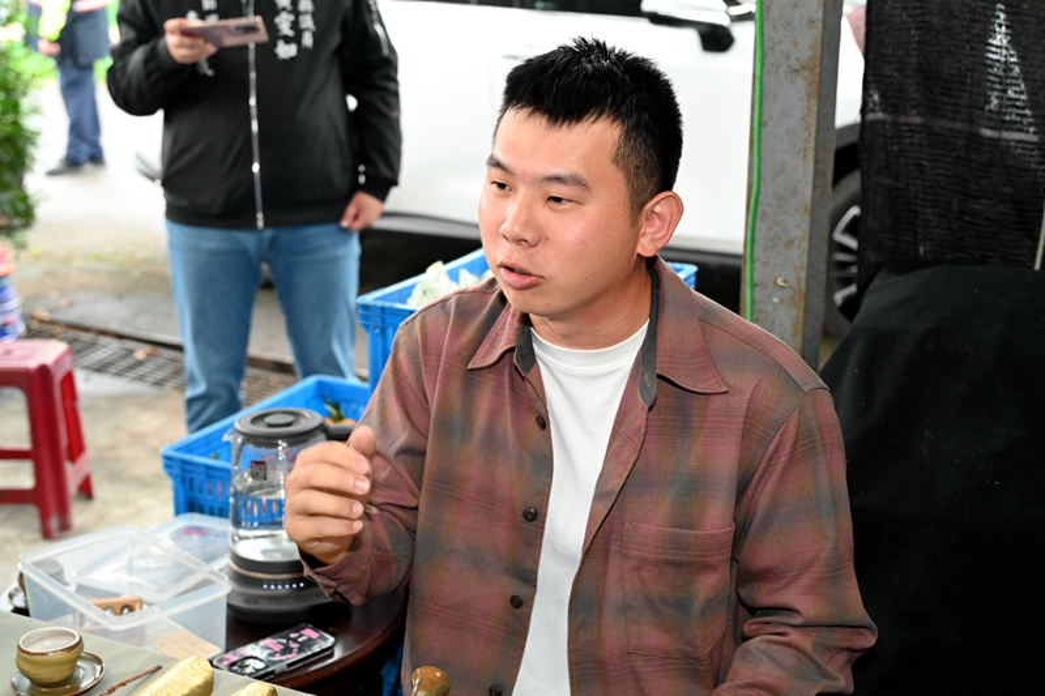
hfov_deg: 45.4
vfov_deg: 31.2
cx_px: 522
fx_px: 1248
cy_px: 348
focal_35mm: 43
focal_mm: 43
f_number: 4
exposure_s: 1/80
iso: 1600
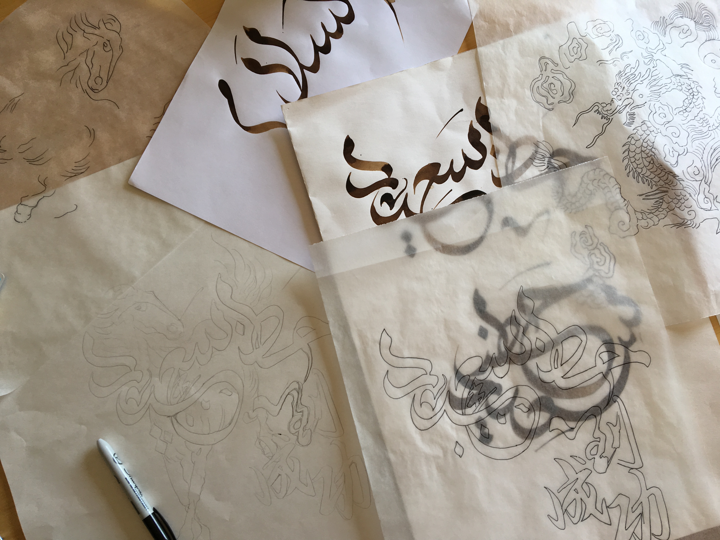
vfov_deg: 48.2
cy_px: 270
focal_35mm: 29
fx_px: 603
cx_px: 360
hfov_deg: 61.7
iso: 25
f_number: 2.2
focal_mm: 4.15
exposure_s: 1/60
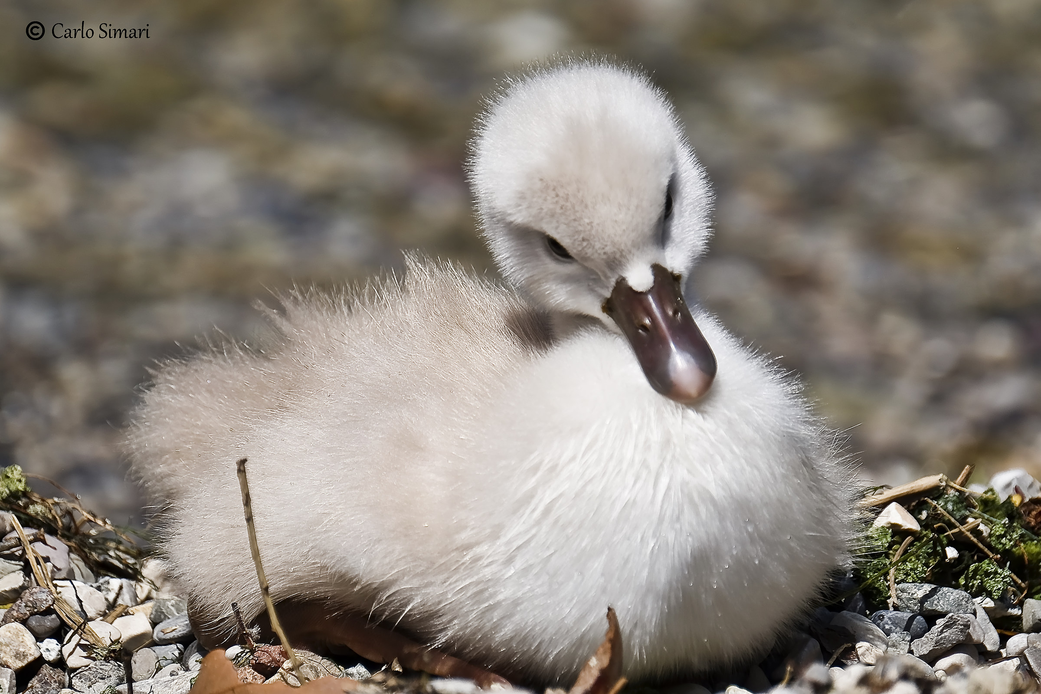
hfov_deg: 3.4
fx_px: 17349
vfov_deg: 2.3
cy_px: 347
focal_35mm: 600
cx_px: 520
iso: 200
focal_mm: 400
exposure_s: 1/1400
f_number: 6.4
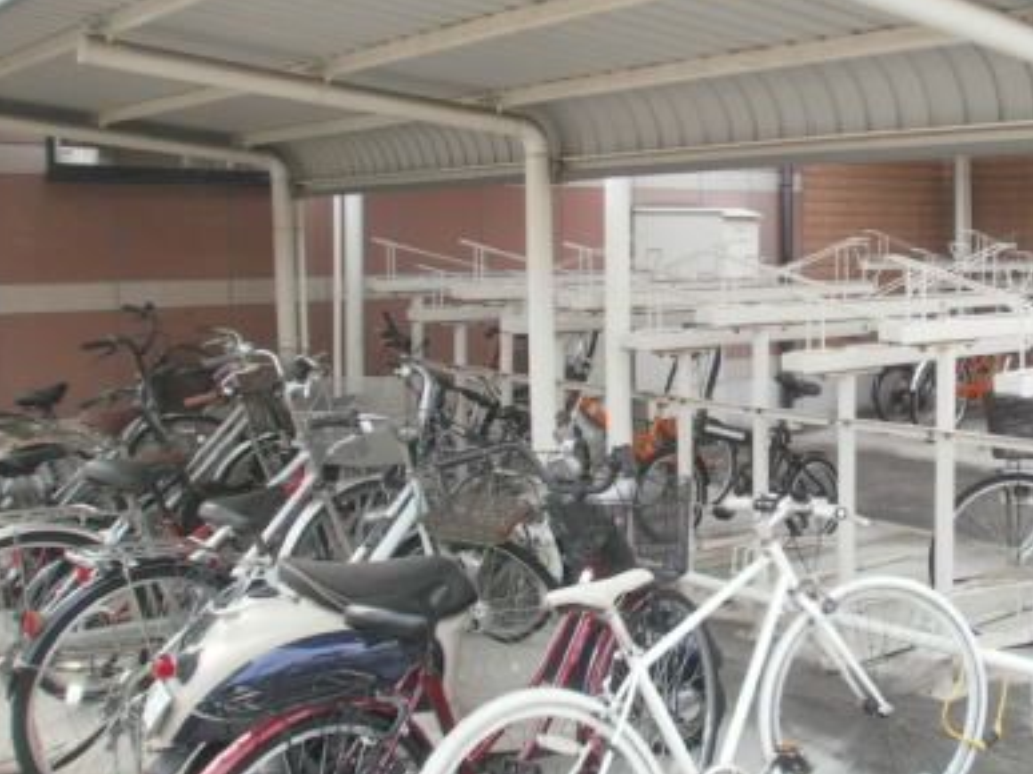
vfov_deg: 33.3
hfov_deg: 42.0
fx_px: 1283
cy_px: 270
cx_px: 825
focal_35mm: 43
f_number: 2.6
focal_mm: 4.65
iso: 125
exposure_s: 1/250
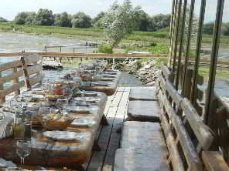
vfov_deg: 18.1
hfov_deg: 23.4
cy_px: 117
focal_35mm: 81
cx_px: 18
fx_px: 536
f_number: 7
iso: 160
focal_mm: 5.4
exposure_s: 1/283
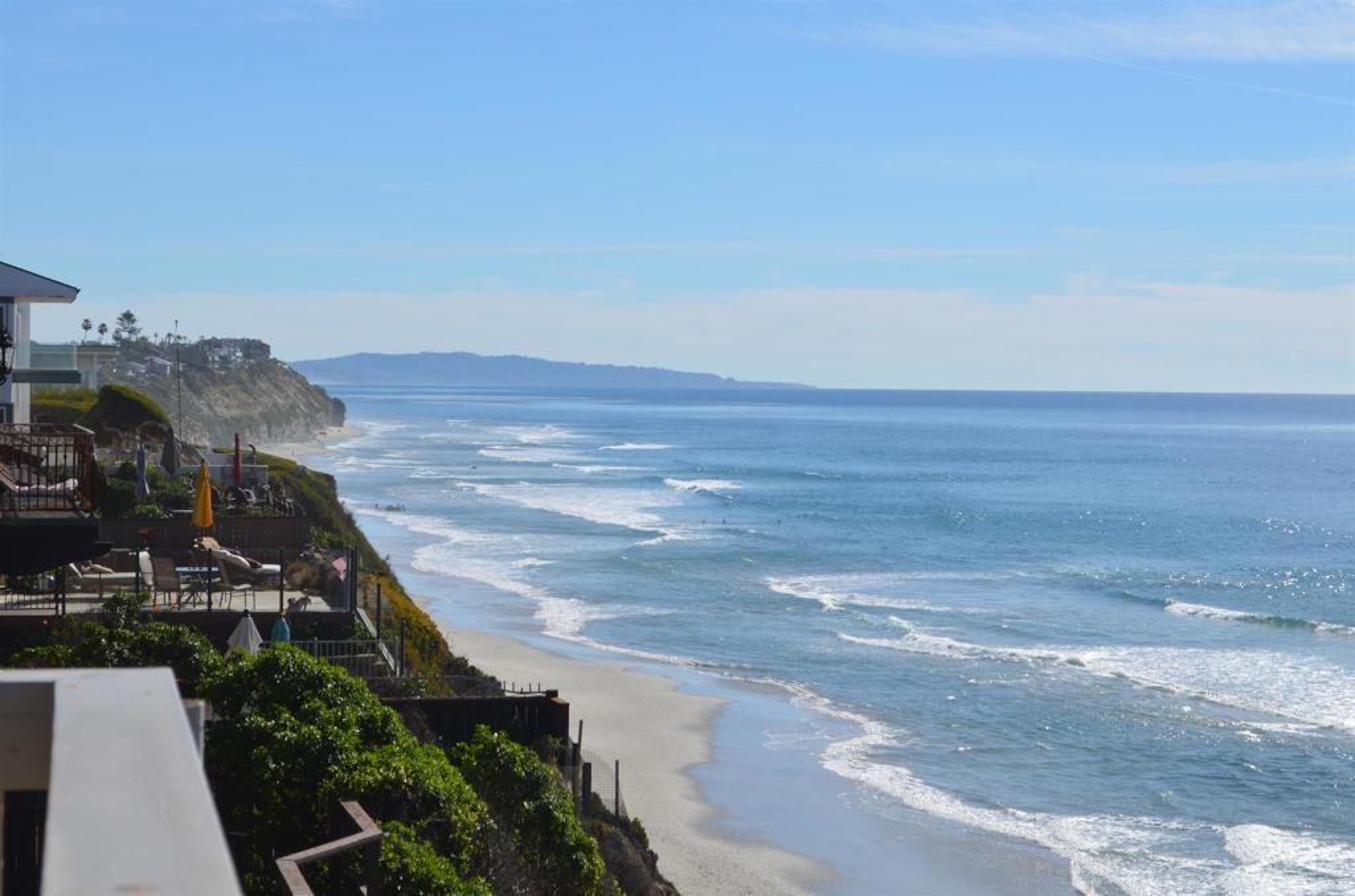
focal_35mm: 82
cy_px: 448
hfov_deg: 24.7
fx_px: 3098
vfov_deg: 16.5
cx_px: 678
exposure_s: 1/320
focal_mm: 55
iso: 100
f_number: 9
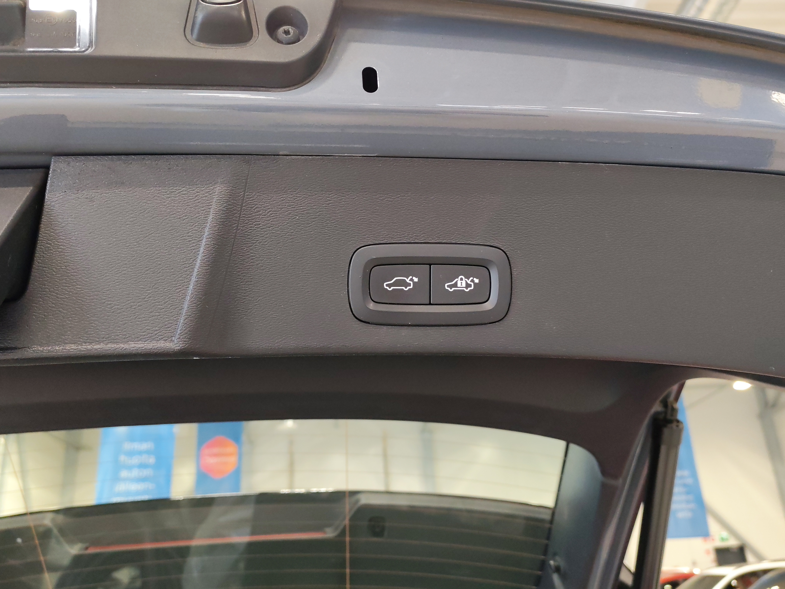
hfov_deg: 56.8
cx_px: 392
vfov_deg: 44.2
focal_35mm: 32
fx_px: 726
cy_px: 294
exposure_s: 1/100
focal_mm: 6.12
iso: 1250
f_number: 1.9
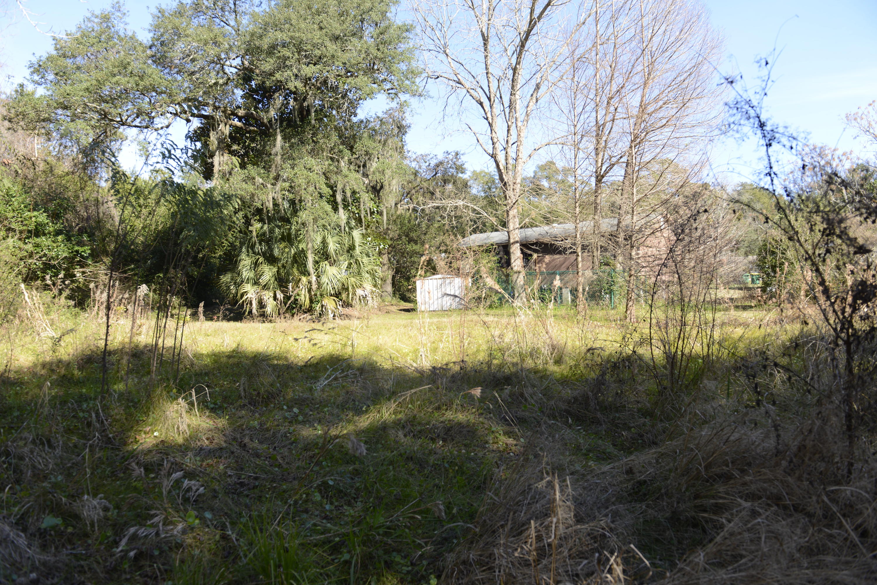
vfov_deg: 53.2
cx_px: 438
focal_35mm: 24
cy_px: 292
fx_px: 585
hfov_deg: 73.7
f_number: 5
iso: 100
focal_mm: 24
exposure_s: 1/160
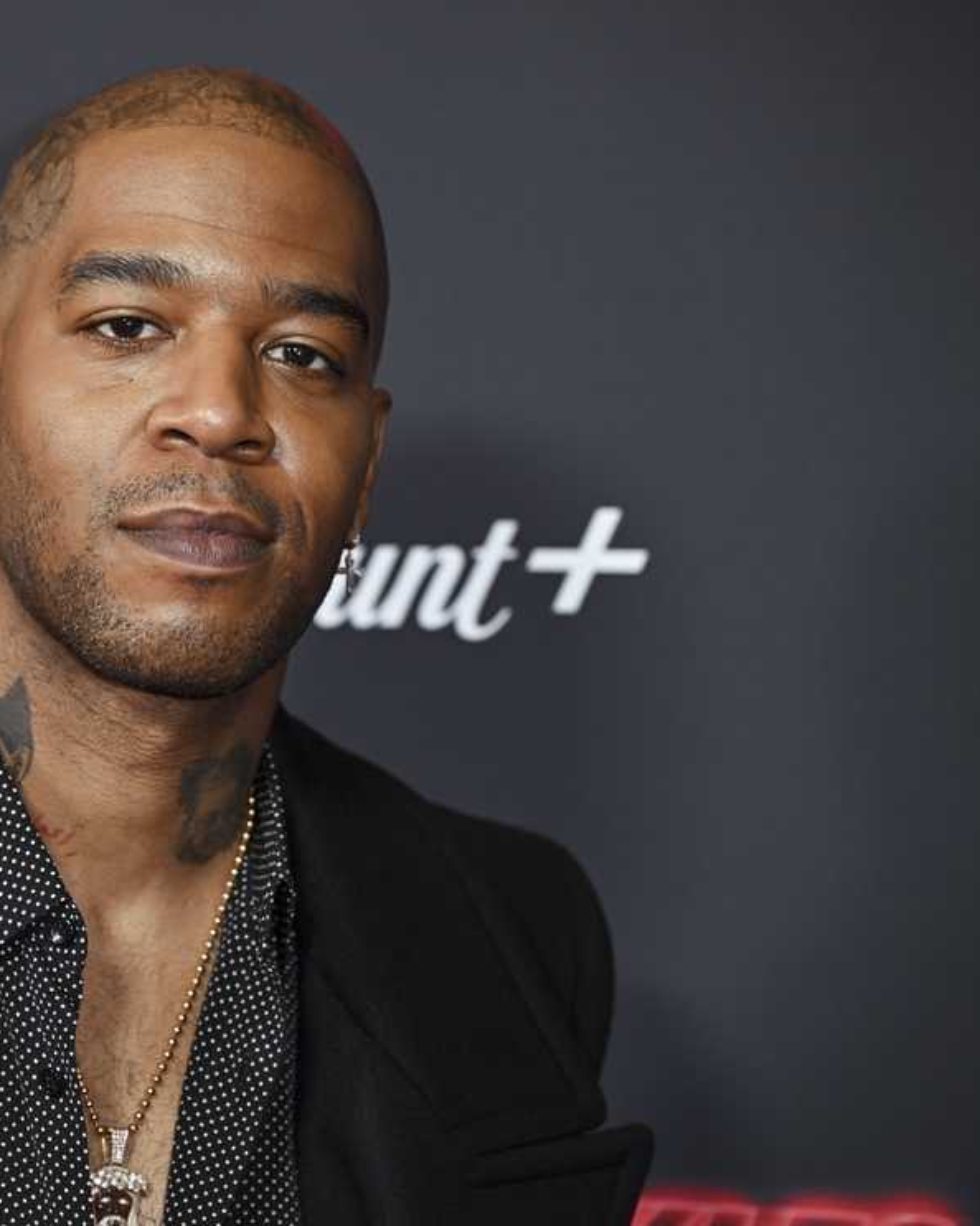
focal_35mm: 133
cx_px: 102
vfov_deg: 14.5
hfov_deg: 11.5
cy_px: 615
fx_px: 4824
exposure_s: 1/200
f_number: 4
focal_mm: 94
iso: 800
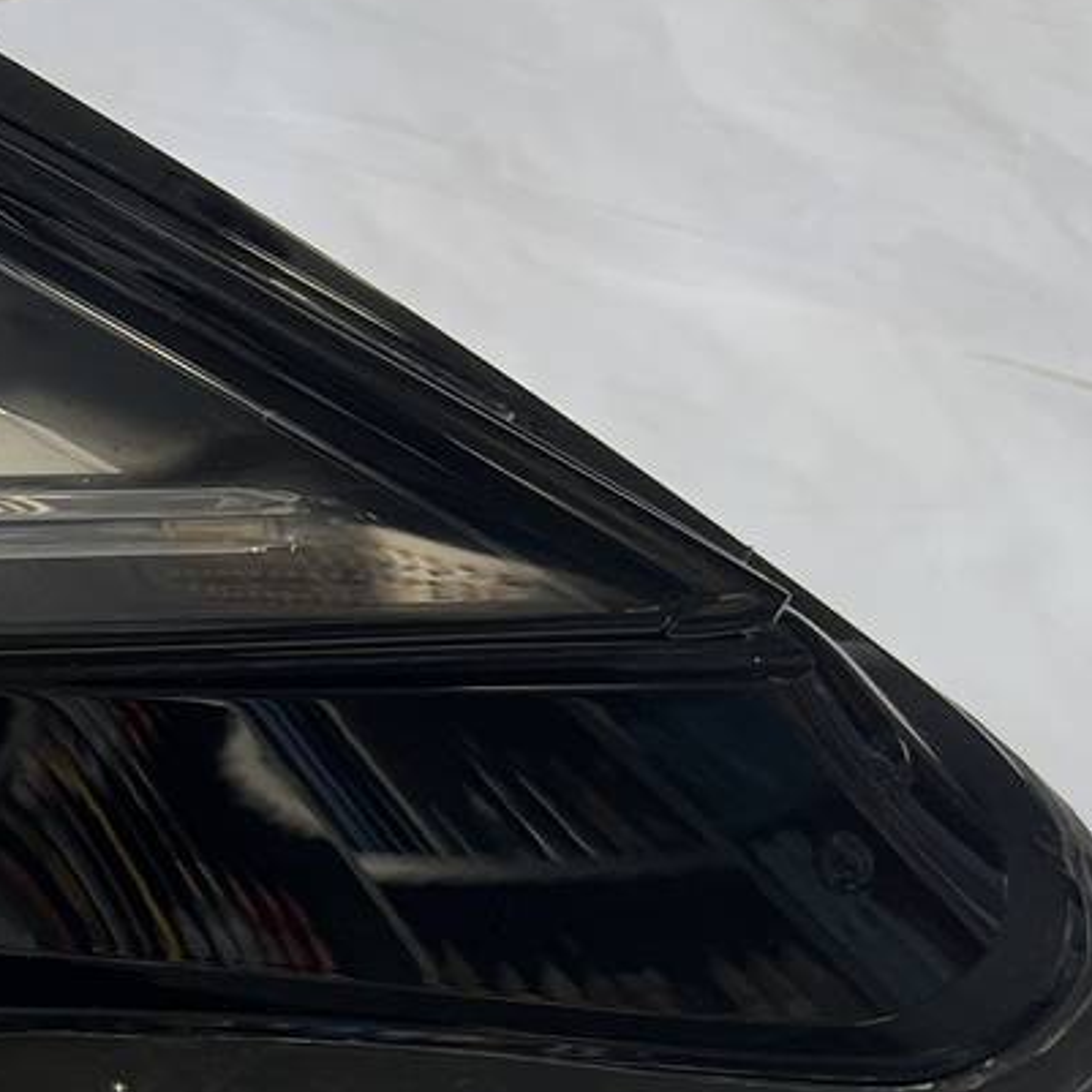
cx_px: -327
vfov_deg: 19.3
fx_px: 3069
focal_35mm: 86
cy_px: 1230
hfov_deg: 18.7
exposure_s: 1/100
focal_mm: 5.7
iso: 80
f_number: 1.5
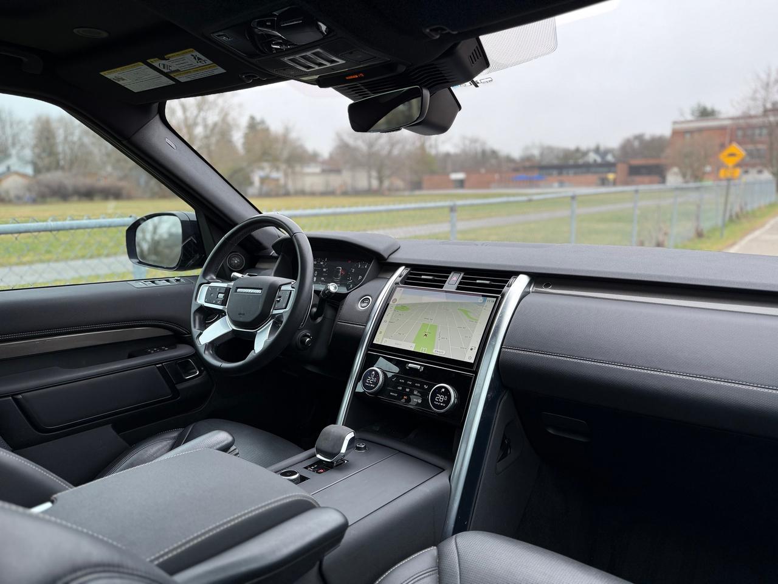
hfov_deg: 71.6
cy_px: 292
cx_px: 389
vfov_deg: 56.8
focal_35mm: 24
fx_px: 539
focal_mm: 6.76
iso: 125
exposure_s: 1/232
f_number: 1.78
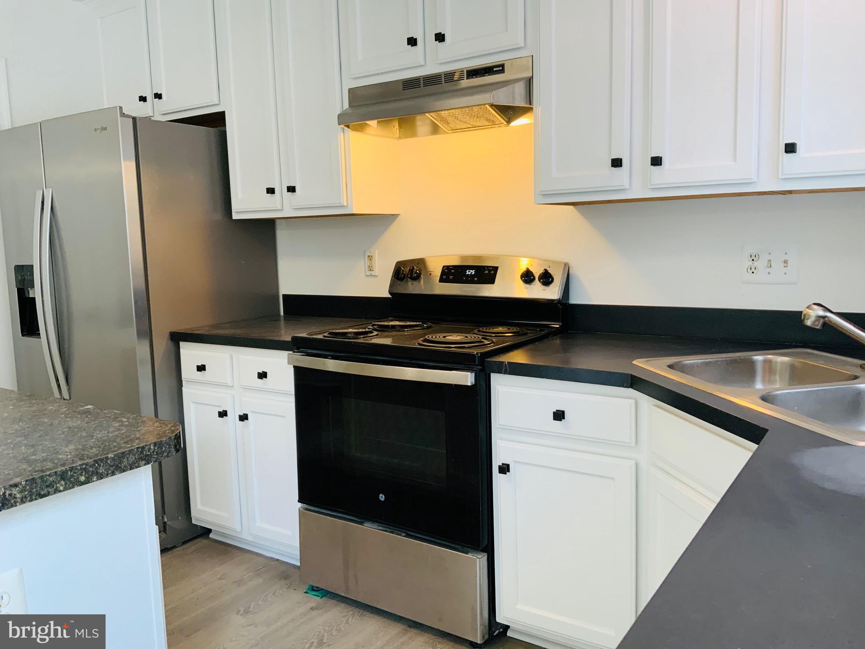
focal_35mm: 29
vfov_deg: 48.2
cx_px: 432
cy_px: 324
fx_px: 725
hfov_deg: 61.7
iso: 50
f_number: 1.8
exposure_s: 1/60
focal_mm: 3
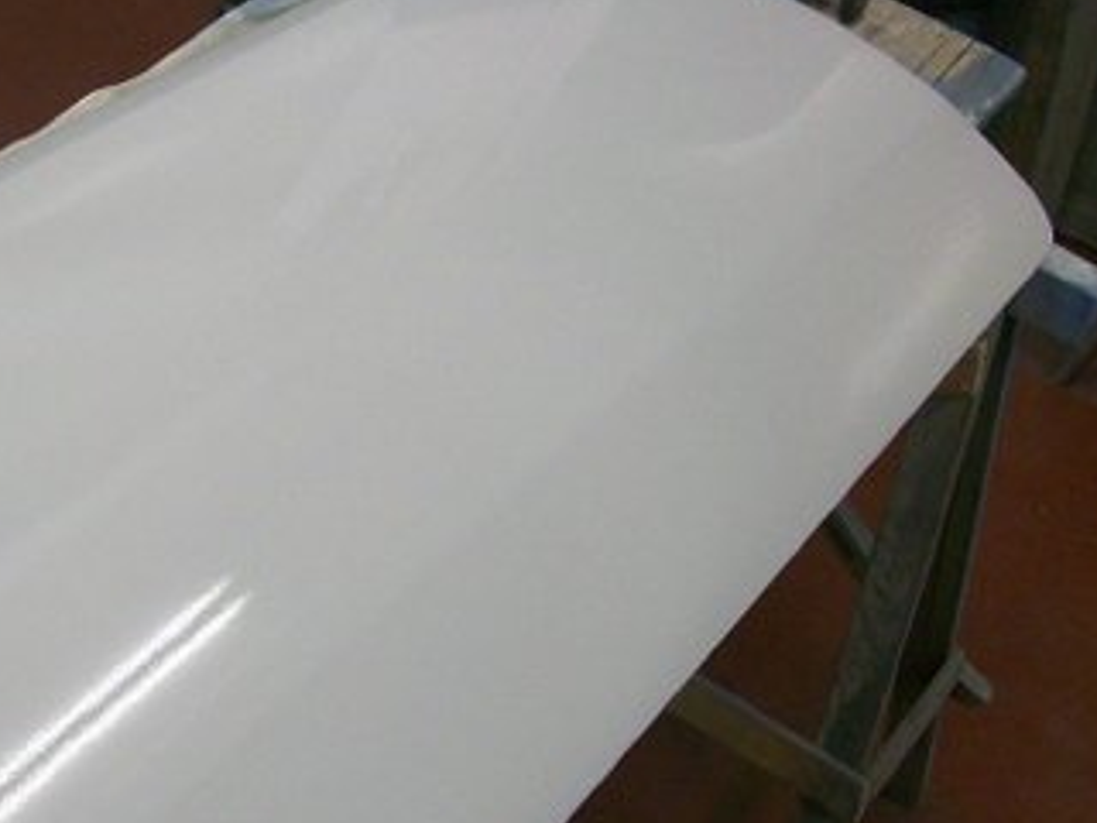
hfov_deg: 28.0
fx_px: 2155
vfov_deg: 21.6
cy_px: 418
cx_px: 219
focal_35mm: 68
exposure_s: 1/60
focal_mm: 5.7
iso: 160
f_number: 2.8
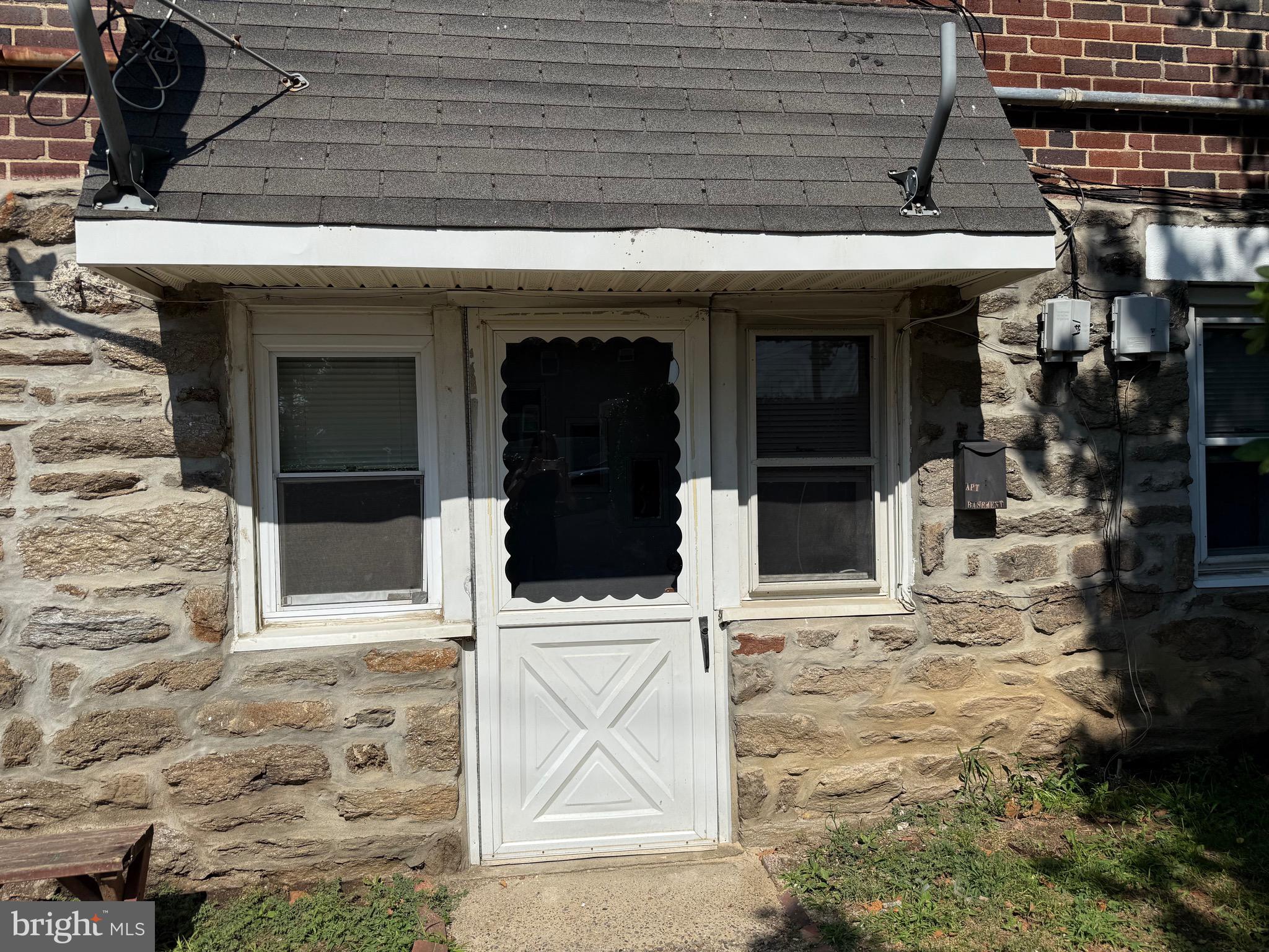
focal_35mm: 24
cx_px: 634
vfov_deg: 56.8
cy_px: 476
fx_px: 880
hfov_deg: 71.6
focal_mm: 6.76
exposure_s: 1/9091
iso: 80
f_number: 1.78
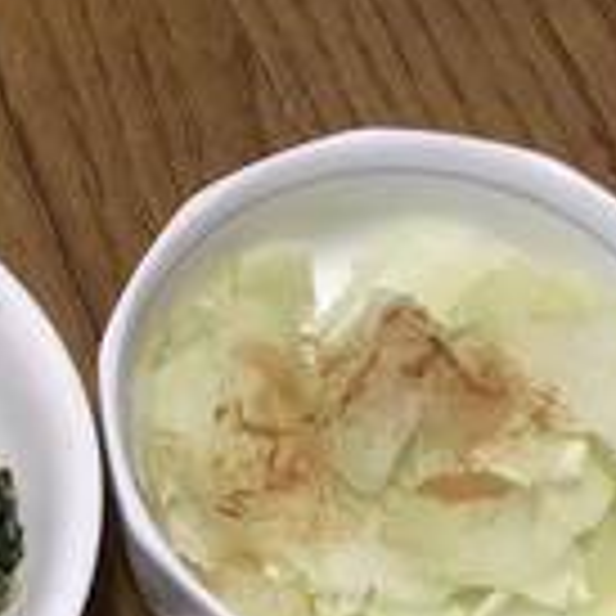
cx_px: -81
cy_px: 549
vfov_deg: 21.2
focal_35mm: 80
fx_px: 1611
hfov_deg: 20.5
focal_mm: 3.3
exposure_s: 1/40
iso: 250
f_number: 2.4
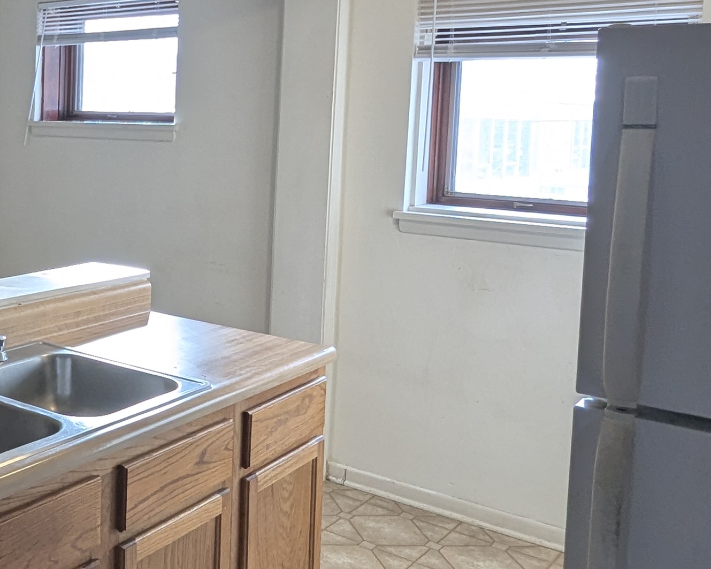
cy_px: 170
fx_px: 821
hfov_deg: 41.9
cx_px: 34
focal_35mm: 39
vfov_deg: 37.6
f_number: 2.2
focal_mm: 1.95
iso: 69
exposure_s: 1/59
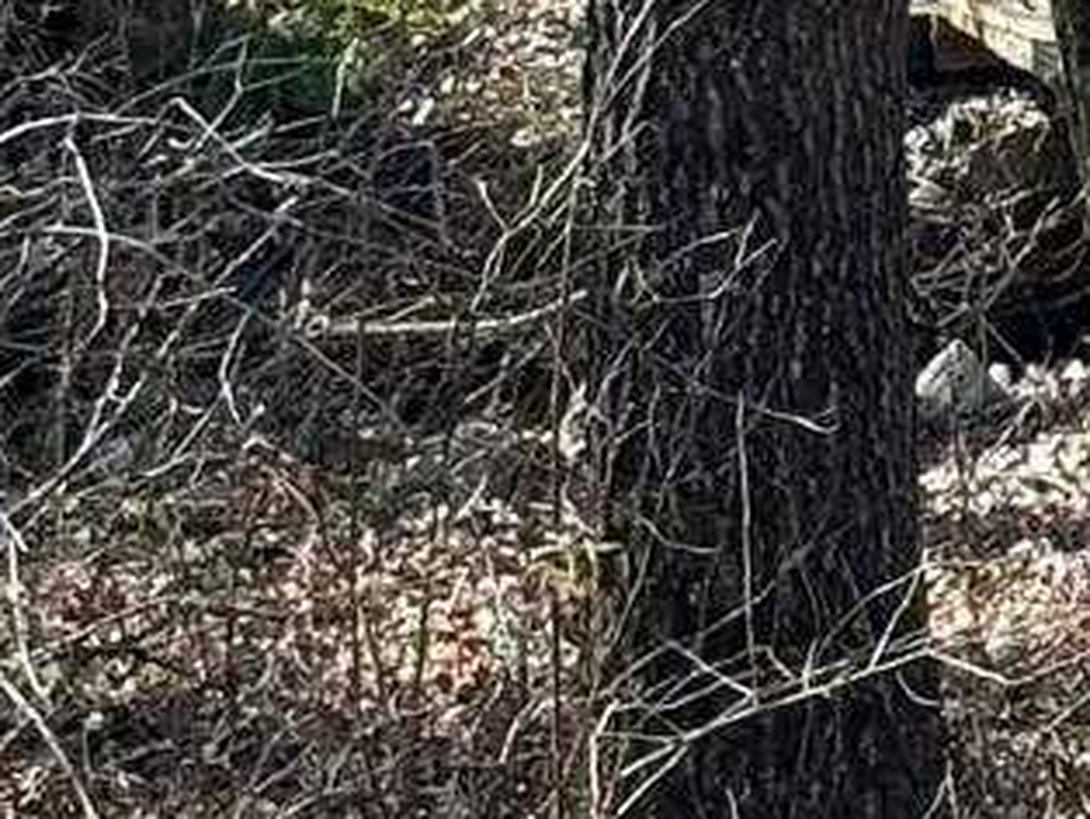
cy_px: -399
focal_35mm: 313
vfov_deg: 4.7
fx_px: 9863
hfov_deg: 6.3
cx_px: 1132
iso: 100
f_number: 1.78
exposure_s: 1/1149
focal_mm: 6.76
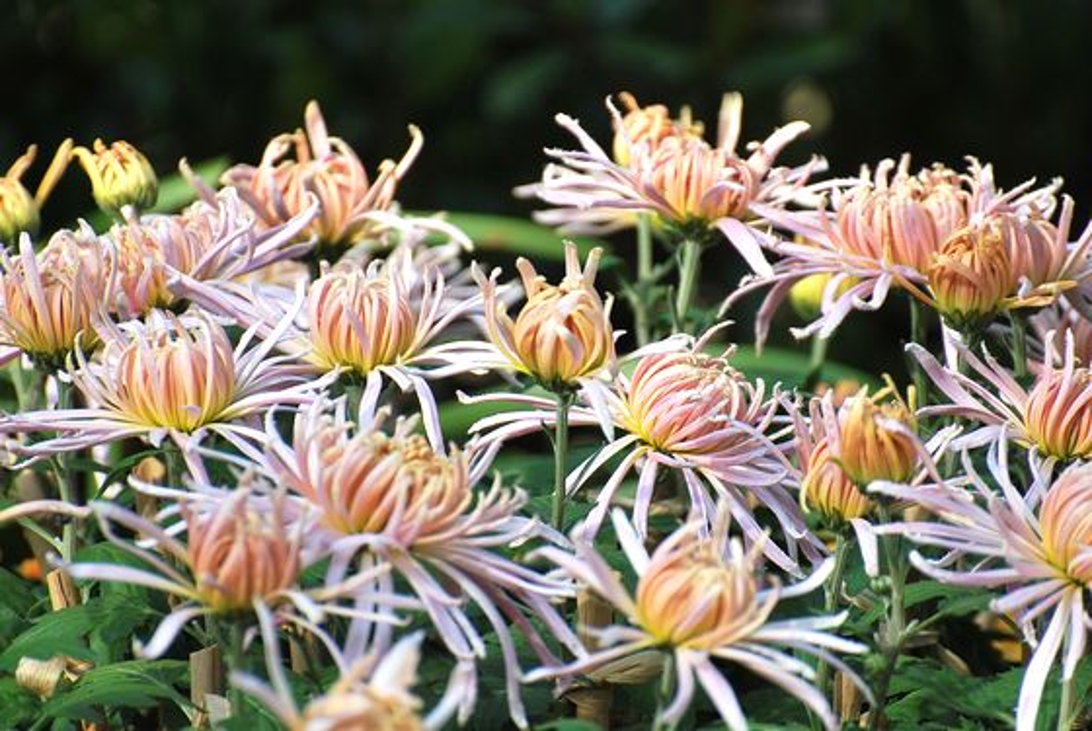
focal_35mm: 450
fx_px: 13668
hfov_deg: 4.6
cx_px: 546
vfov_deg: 3.1
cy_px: 366
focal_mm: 300
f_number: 5.6
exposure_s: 1/320
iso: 200
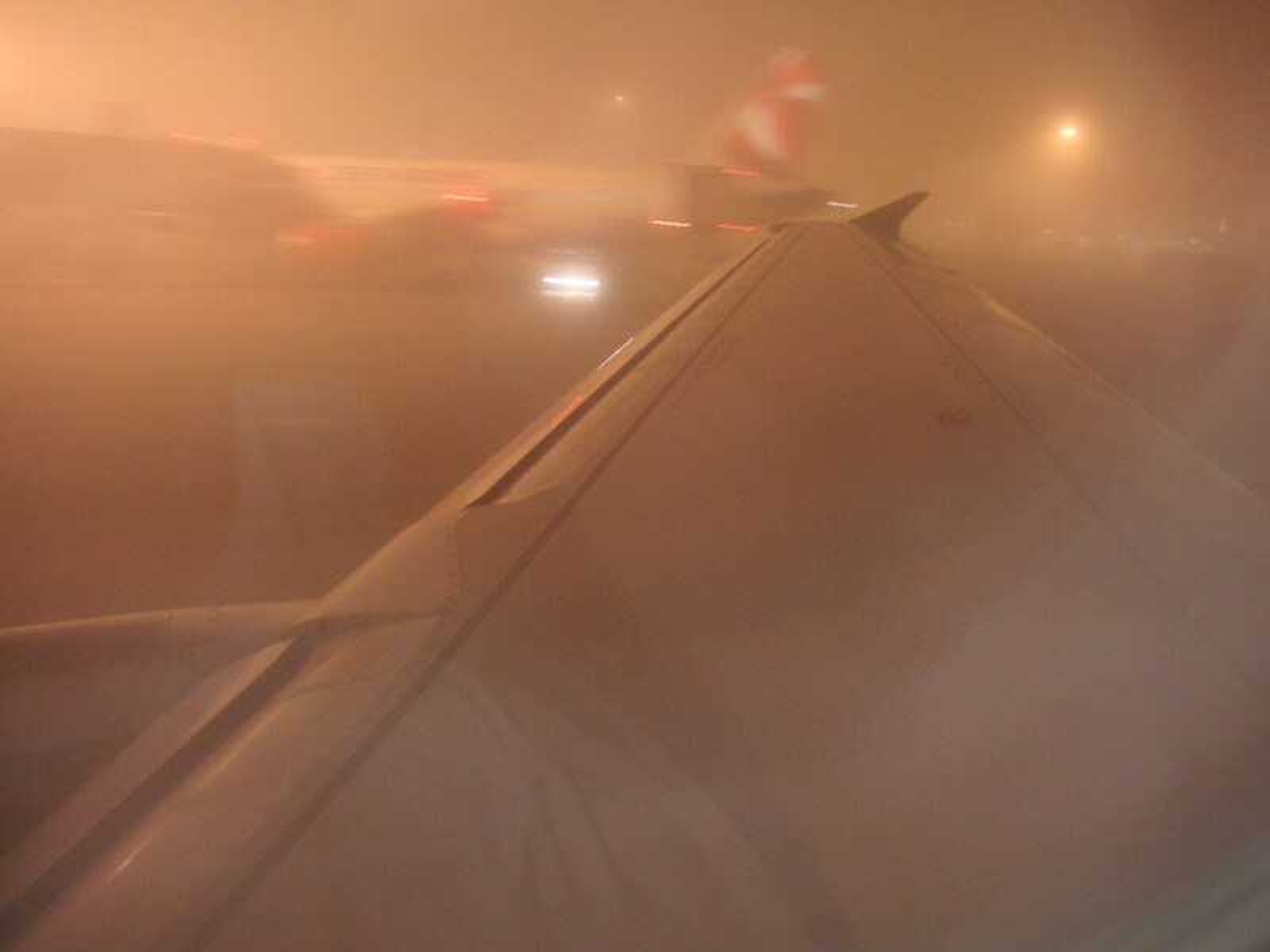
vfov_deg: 38.7
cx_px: 635
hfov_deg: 50.1
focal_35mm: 37
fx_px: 1357
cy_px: 476
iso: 100
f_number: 2.8
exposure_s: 1
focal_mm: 6.1
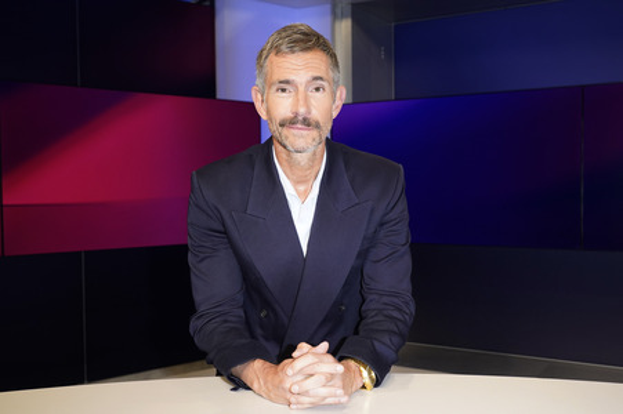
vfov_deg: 37.8
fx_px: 605
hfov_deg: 54.5
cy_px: 207
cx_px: 312
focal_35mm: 35
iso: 2000
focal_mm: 35
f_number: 5.6
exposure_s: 1/160
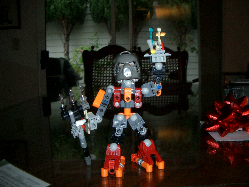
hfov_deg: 52.6
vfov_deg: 40.7
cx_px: 124
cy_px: 94
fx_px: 252
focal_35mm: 35
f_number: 2.6
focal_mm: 5.8
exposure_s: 1/40
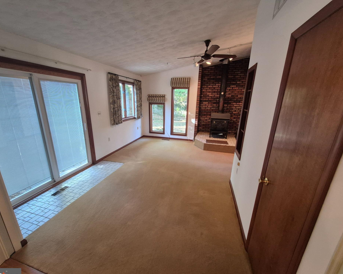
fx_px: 142
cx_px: 164
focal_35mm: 14
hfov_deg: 100.6
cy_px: 142
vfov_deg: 88.0
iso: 320
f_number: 2.2
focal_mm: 1.74
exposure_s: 1/60
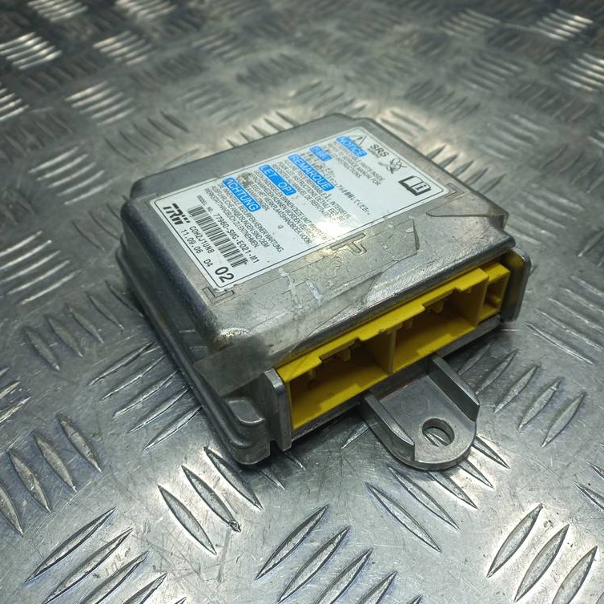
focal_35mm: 30
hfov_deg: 54.0
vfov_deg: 54.0
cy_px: 301
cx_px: 323
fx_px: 592
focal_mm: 4.6
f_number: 1.8
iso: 32
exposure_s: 1/100
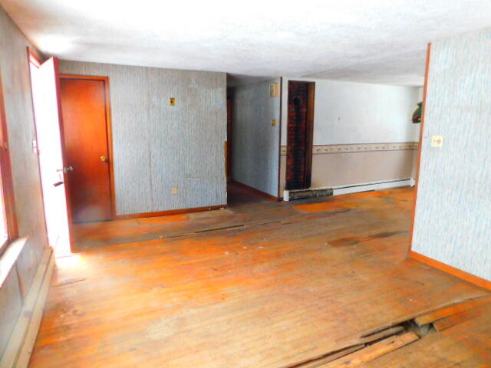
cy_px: 184
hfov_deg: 73.9
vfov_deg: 58.9
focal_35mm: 23
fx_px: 326
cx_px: 246
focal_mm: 4
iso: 400
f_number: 3
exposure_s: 1/30
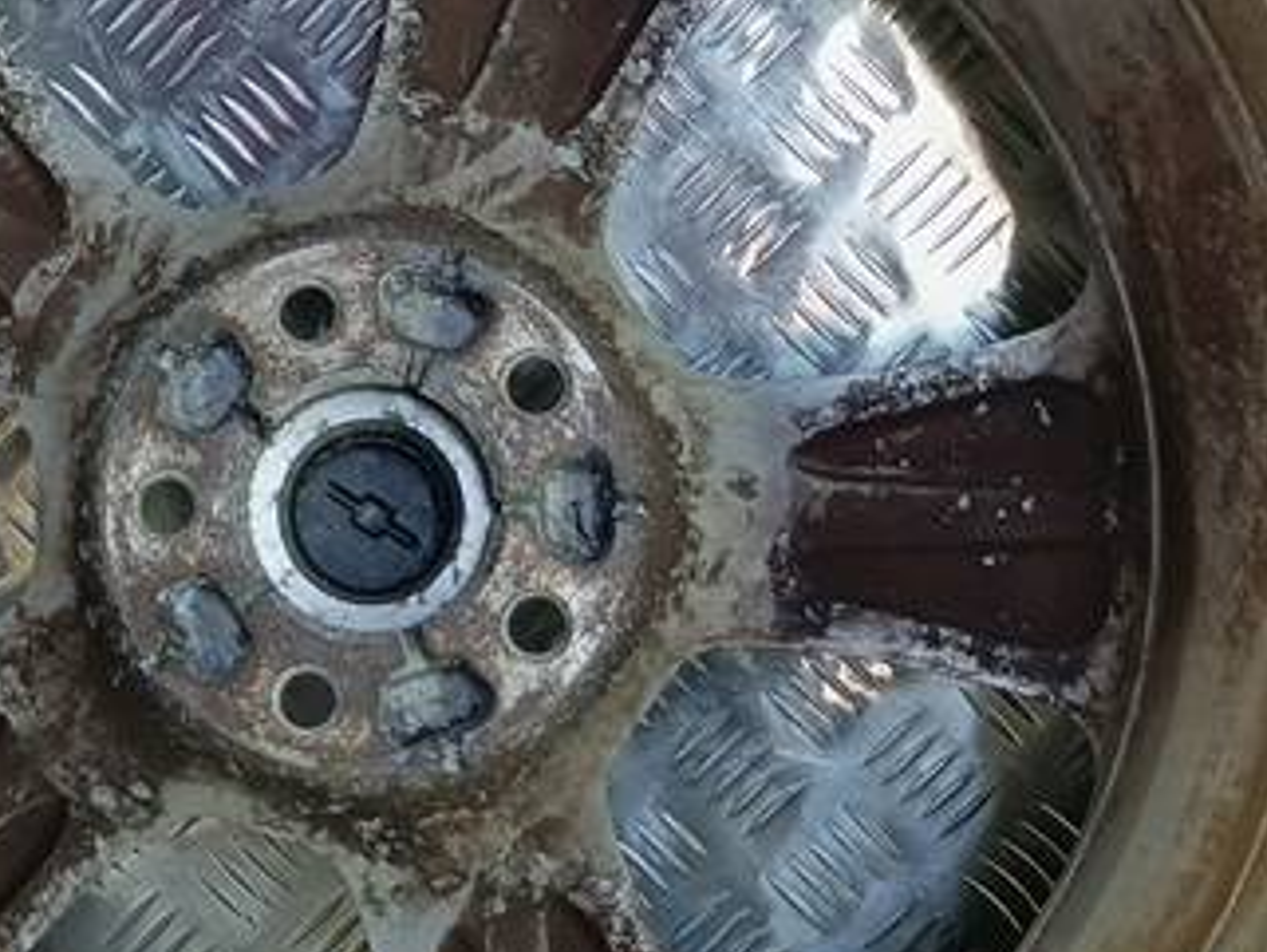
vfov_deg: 17.2
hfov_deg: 22.6
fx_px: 3149
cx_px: 328
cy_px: 502
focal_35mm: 86
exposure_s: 1/50
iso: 124
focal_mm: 4.11
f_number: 1.6
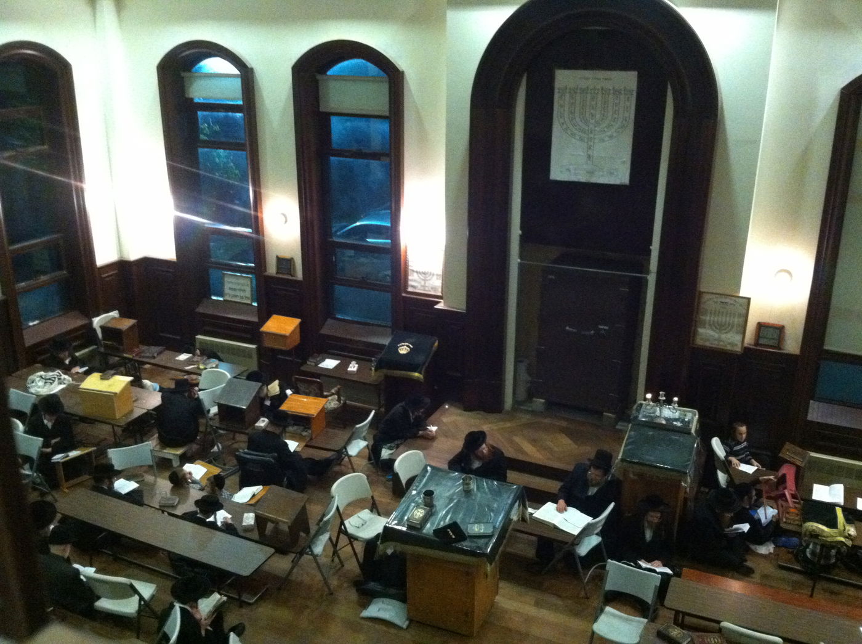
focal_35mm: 35
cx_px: 431
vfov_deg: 40.6
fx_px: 870
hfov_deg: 52.7
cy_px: 322
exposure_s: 1/15
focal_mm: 3.85
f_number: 2.8
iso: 1000
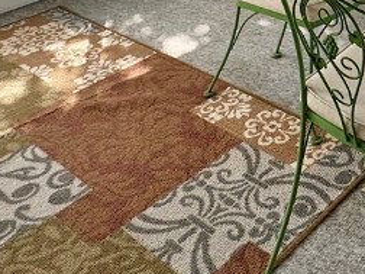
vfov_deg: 20.0
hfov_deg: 31.8
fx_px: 601
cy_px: -193
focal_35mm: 57
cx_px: 345
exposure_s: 1/99
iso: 50
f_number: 2.2
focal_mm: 2.22
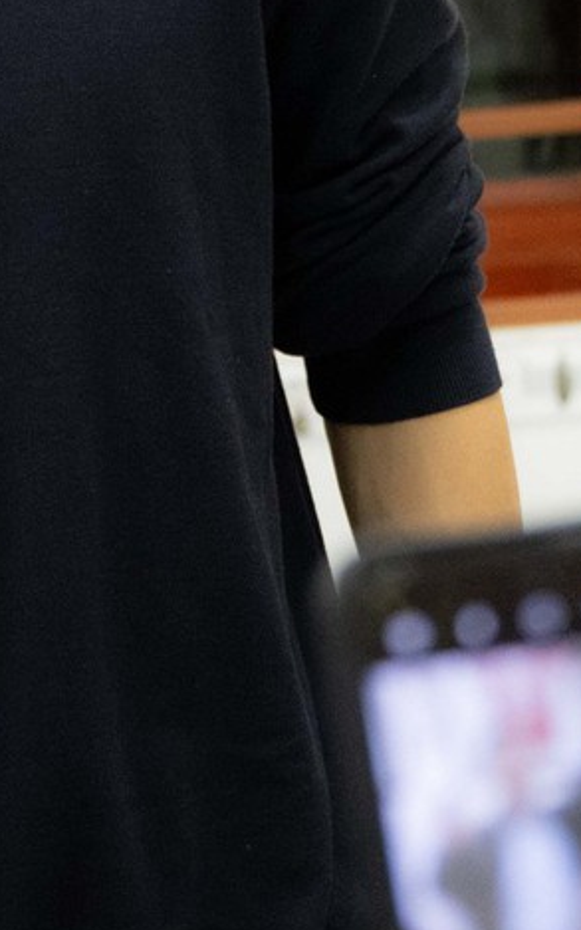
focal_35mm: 174
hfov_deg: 7.5
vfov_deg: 11.7
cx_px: -105
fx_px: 4410
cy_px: -290
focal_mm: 40
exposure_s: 1/200
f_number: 2.8
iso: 3200
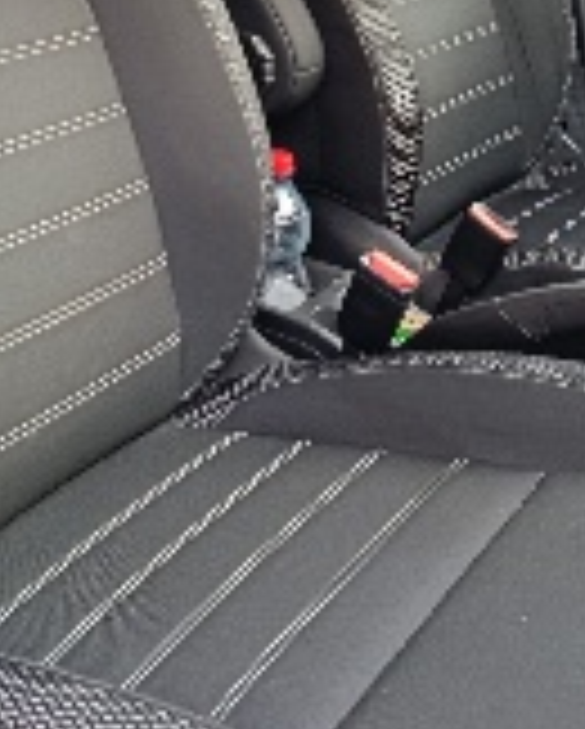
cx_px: 284
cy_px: 36
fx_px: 1296
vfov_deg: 29.7
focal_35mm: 60
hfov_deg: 25.4
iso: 530
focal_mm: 5.24
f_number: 1.7
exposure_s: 1/100
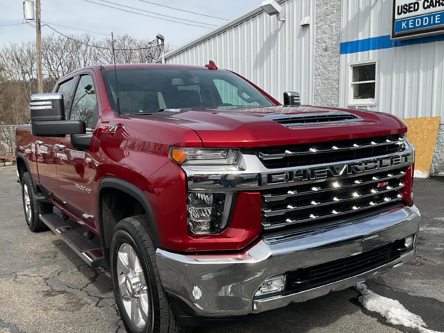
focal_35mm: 34
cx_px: 229
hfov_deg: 54.0
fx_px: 436
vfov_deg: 41.8
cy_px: 174
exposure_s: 1/2141
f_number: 1.8
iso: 16
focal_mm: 3
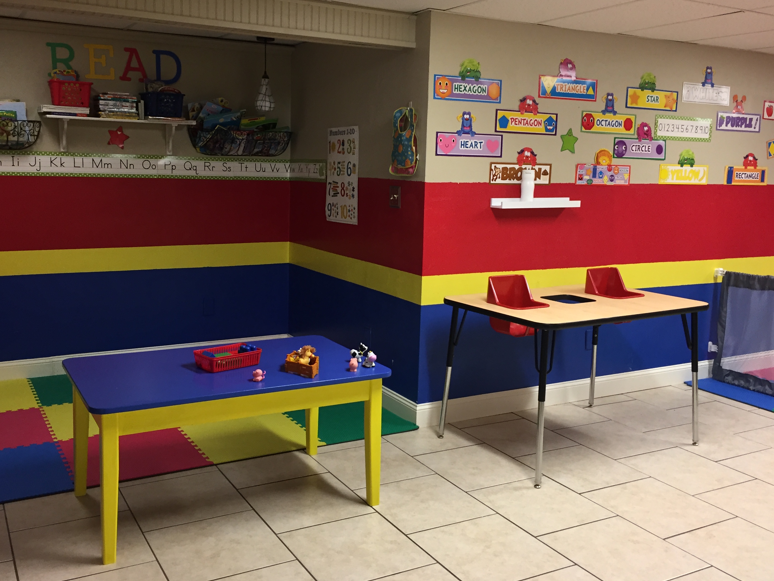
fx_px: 760
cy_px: 264
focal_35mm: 34
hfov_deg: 53.9
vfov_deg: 41.8
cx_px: 359
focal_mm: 4.15
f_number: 2.2
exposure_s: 1/30
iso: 125
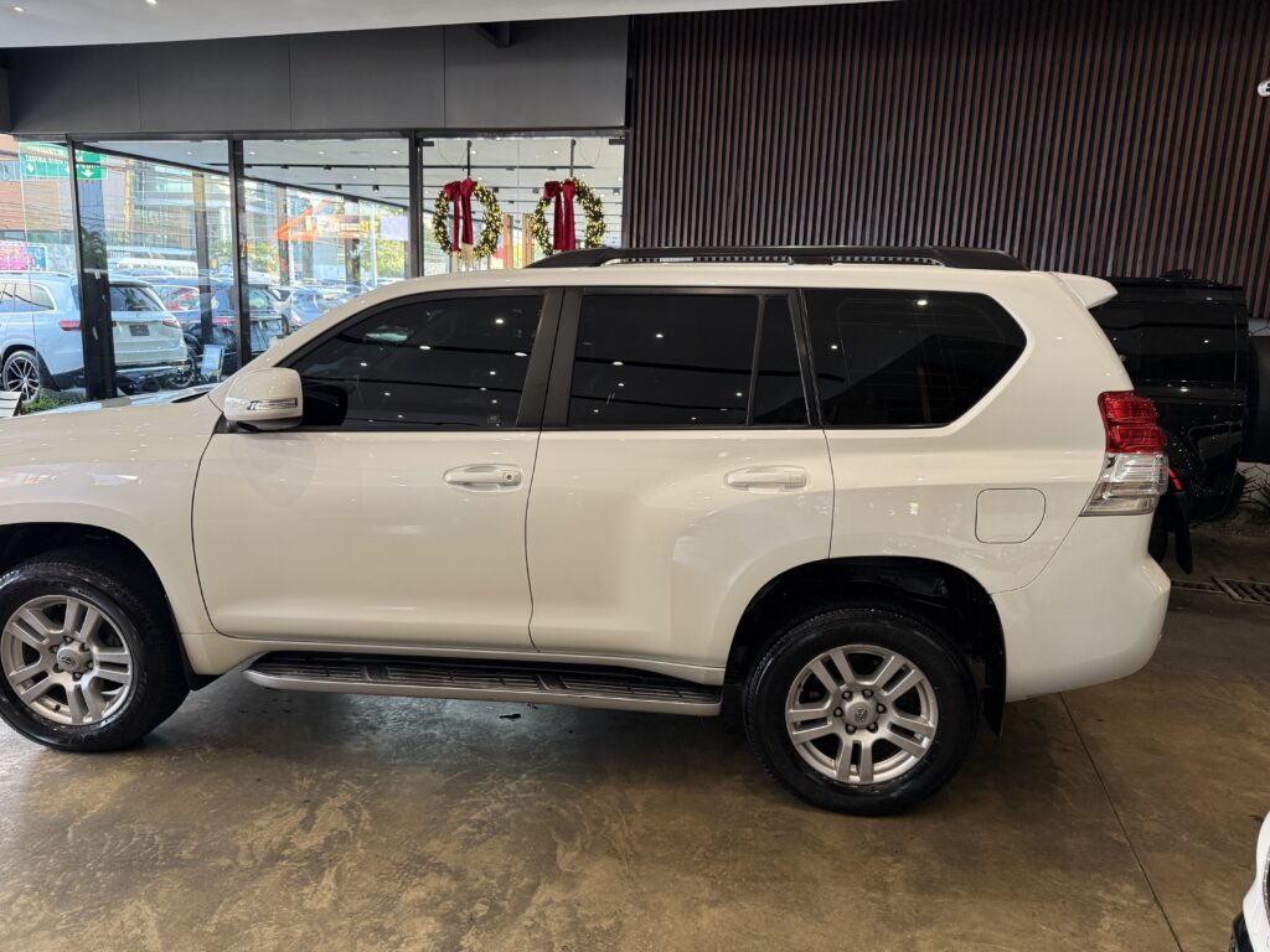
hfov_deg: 71.6
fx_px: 881
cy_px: 476
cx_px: 635
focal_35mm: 24
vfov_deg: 56.8
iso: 160
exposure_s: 1/60
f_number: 1.78
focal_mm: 6.76
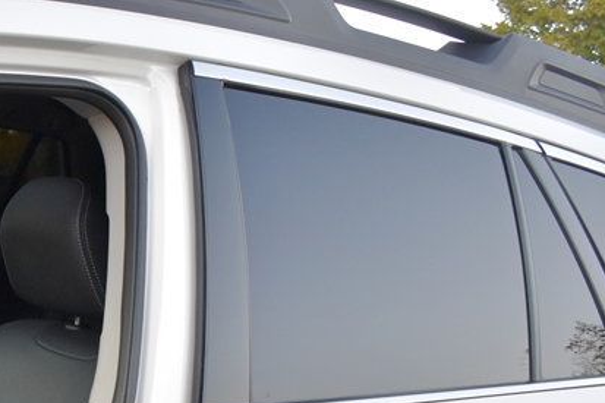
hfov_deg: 27.9
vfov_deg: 19.2
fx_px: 1125
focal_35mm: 67
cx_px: -28
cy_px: 476
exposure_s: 1/250
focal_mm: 18
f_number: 3.5
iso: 800
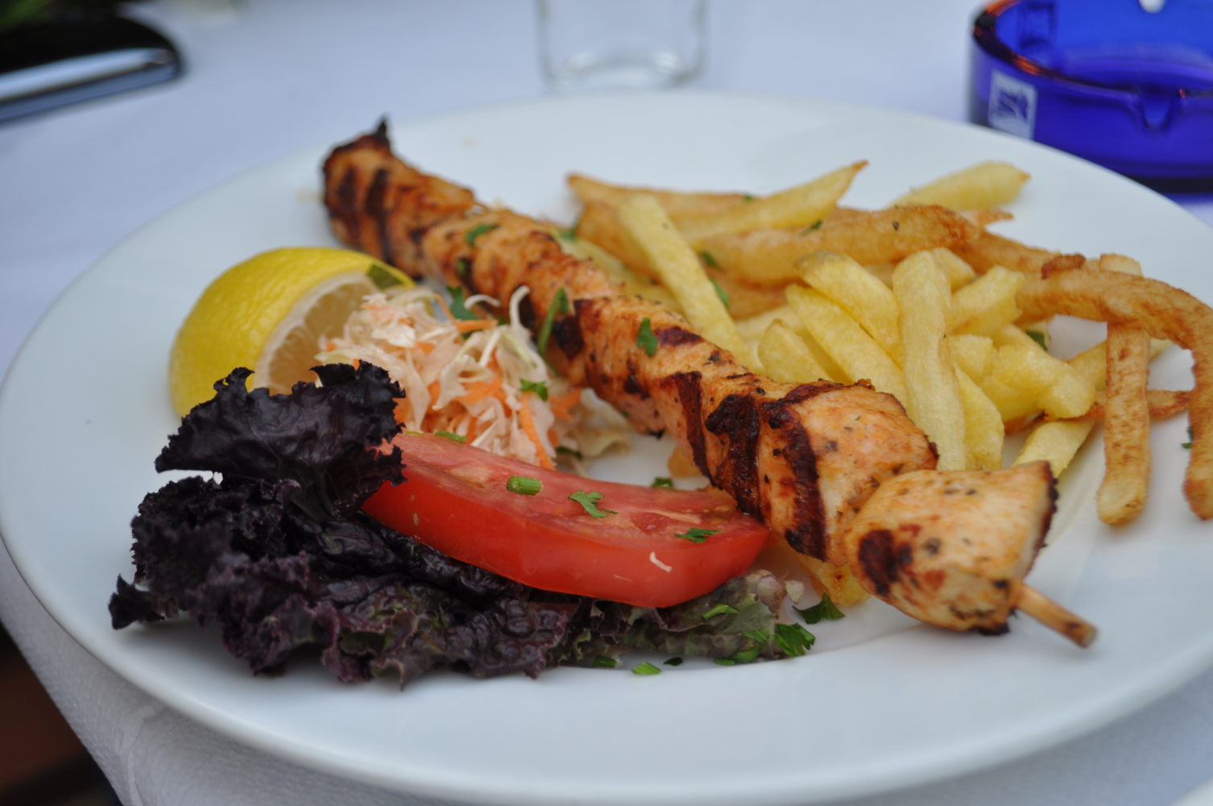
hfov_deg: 41.2
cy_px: 403
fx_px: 1615
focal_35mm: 48
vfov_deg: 28.0
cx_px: 606
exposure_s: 1/100
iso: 200
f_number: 4.8
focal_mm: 32
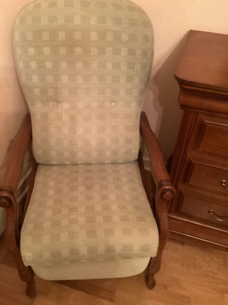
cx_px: 114
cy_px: 152
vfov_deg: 58.4
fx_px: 272
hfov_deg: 45.4
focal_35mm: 31
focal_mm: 3.3
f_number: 2.4
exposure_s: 1/24
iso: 640
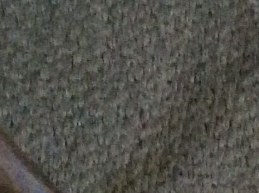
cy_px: 497
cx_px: 739
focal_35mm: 201
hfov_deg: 8.5
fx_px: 1501
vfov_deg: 6.9
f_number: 2.4
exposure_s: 1/25
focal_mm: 3.3
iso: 250
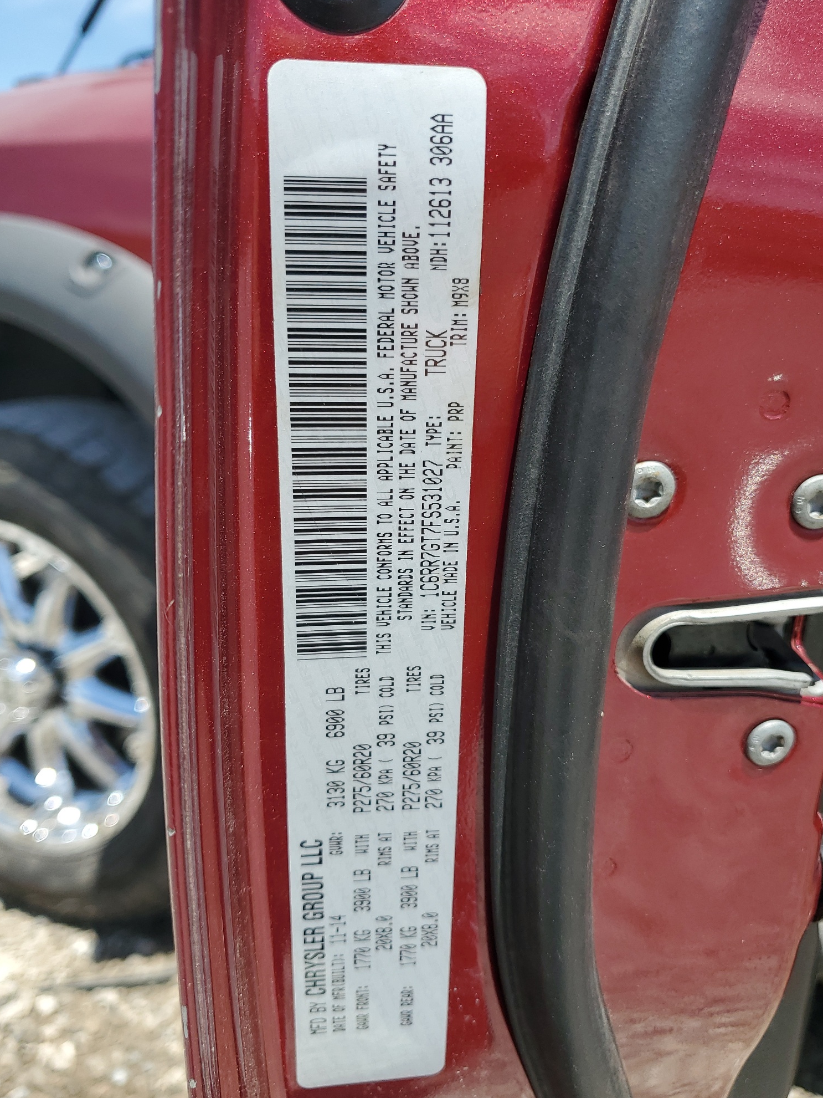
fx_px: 888
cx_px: 429
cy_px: 547
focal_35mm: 28
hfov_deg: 49.7
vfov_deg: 63.4
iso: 50
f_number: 1.5
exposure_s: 1/2000
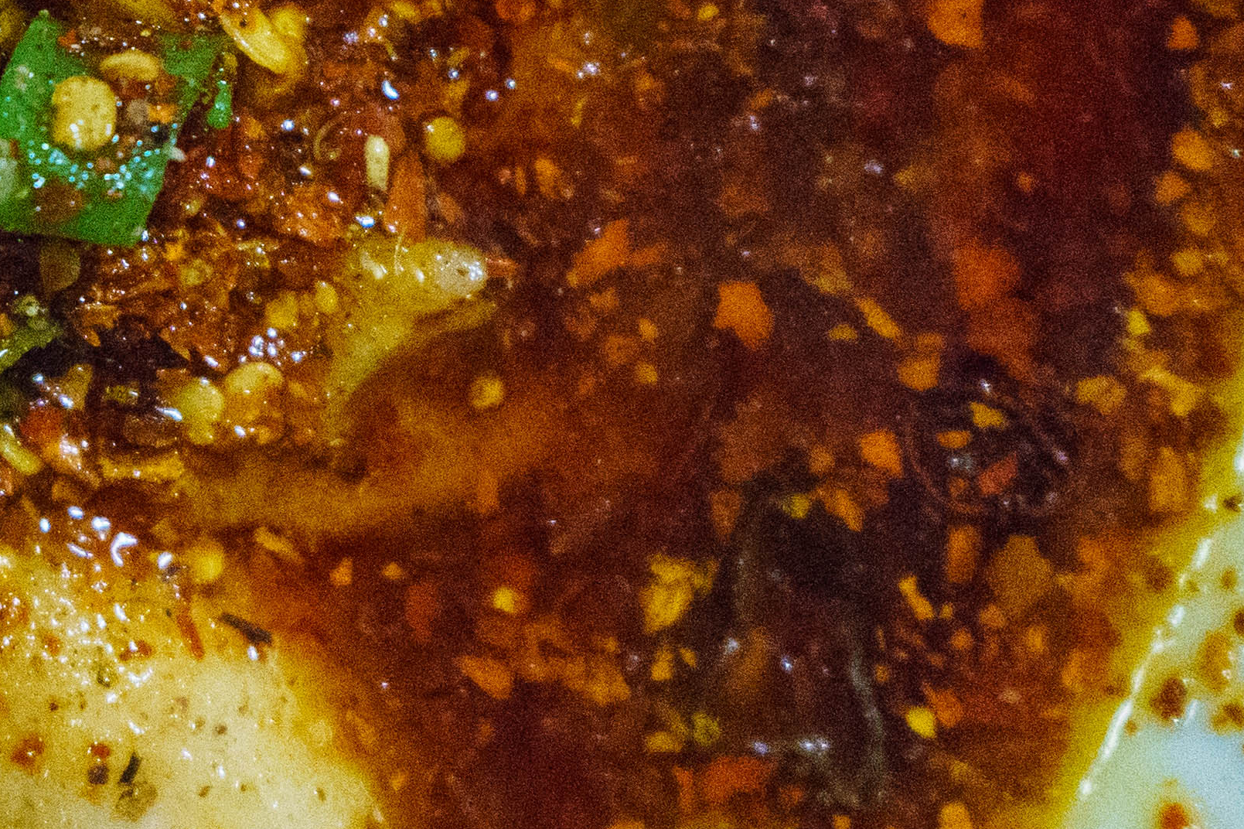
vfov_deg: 9.7
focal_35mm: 138
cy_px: -276
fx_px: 4767
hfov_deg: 14.0
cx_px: -549
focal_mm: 37
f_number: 4
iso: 6400
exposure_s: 1/80
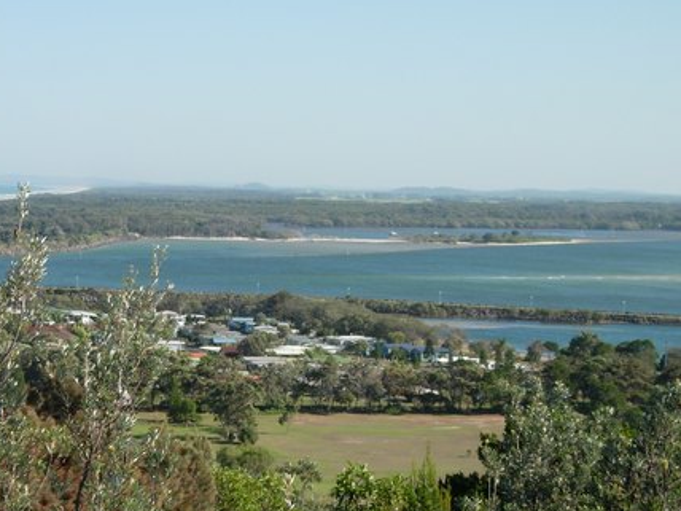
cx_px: 229
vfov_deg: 12.9
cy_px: 275
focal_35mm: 115
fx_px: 2262
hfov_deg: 17.1
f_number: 6.8
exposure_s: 1/271
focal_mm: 17
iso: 79
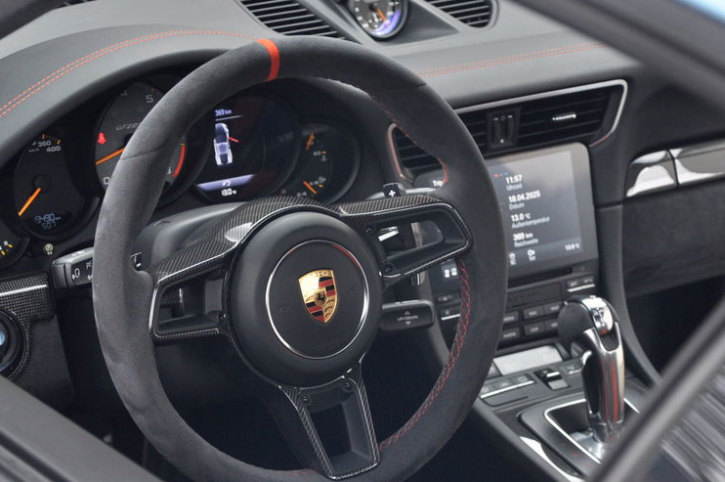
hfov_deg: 17.1
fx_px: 2414
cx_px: 284
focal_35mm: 120
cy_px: 310
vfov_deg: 11.4
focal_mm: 58
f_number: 4.8
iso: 500
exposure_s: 1/50
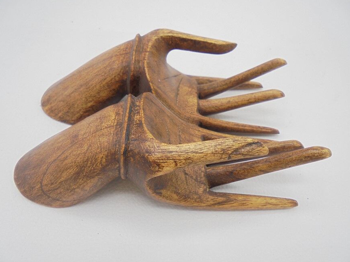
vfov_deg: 51.3
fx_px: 273
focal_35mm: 27
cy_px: 132
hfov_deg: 65.3
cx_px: 174
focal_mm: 4.6
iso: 100
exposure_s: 1/50
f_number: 3.5
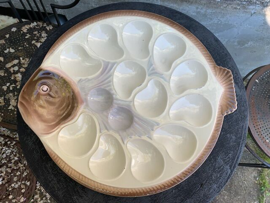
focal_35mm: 26
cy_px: 102
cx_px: 135
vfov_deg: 53.1
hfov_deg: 67.3
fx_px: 203
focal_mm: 4.25
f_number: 1.8
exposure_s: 1/306
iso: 25
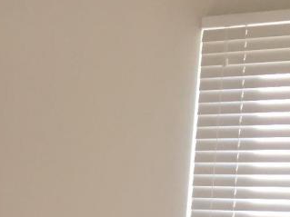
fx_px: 779
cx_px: -155
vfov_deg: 14.8
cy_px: 327
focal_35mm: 93
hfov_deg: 18.5
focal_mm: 4.15
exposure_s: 1/120
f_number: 2.2
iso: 50
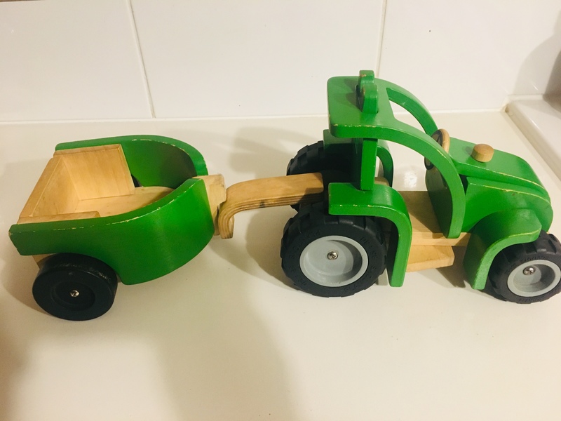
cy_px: 210
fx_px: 470
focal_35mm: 29
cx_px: 280
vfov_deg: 48.2
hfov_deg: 61.7
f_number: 2.2
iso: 200
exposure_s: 1/20
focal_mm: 4.15
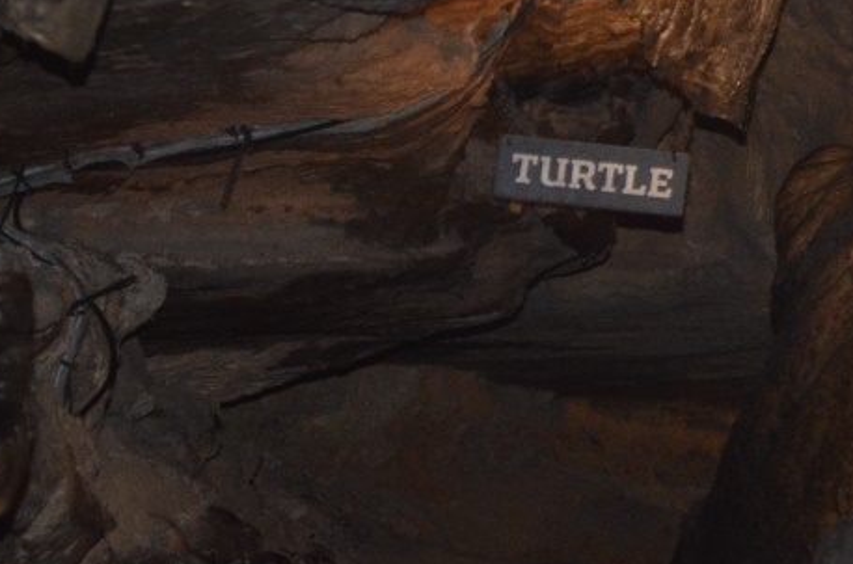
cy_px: -399
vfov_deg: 3.2
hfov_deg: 4.9
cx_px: 1283
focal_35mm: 419
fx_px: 9904
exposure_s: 1/60
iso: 800
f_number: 5
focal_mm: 80
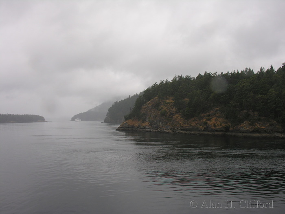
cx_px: 142
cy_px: 107
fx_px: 288
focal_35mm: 35
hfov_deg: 52.6
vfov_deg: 40.7
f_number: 5
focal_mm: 8.9
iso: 50
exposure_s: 1/177
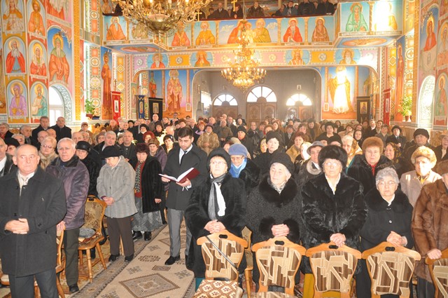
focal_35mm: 27
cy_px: 149
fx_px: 336
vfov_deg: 47.8
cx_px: 224
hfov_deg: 67.4
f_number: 3.5
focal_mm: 18
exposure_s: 1/60
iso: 800
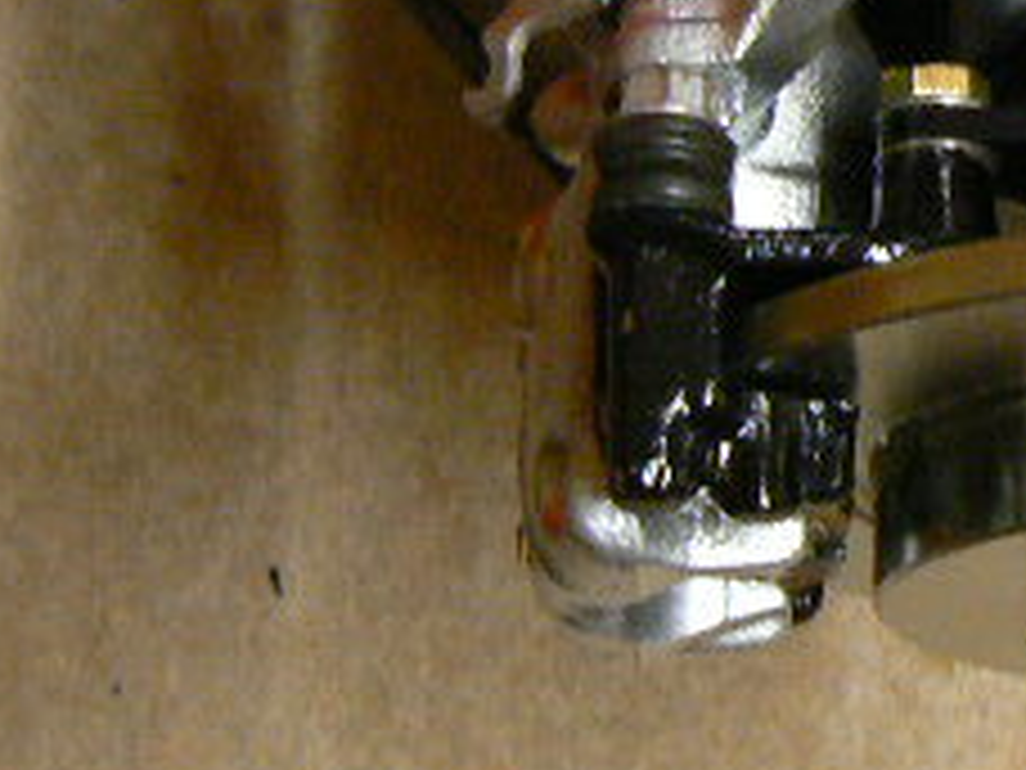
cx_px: 1170
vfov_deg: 14.5
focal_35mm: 101
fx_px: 2994
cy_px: 45
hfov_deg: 18.6
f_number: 2.8
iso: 200
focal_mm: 6
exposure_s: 1/4
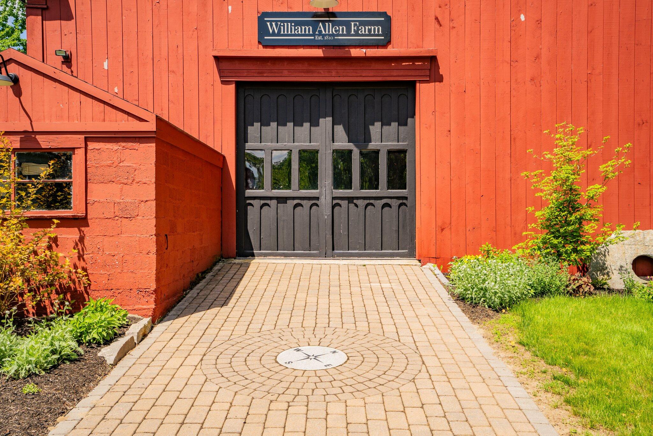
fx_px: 635
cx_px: 326
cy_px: 218
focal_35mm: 35
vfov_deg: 37.8
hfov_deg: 54.4
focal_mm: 35
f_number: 9
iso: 50
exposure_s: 1/200
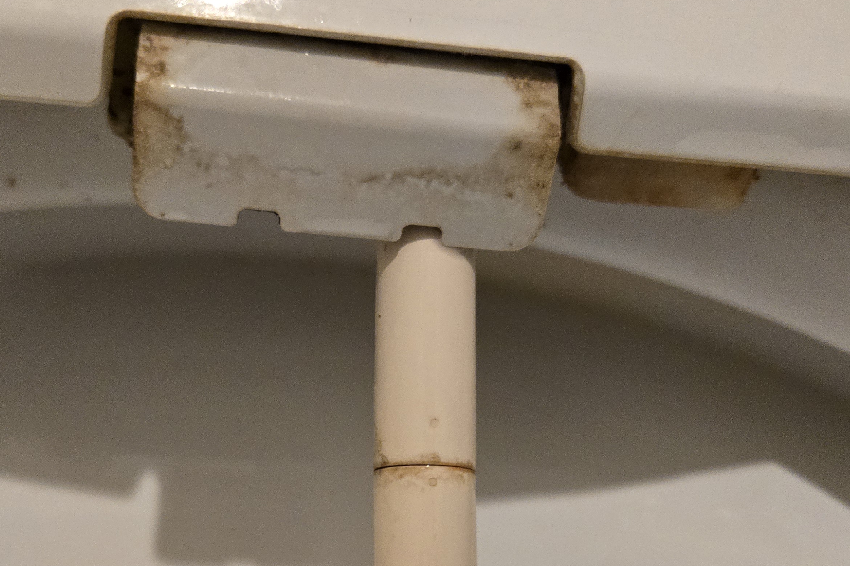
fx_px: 968
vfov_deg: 32.1
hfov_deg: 47.3
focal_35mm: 41
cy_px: 418
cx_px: 366
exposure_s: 1/100
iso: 800
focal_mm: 5.4
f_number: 1.8
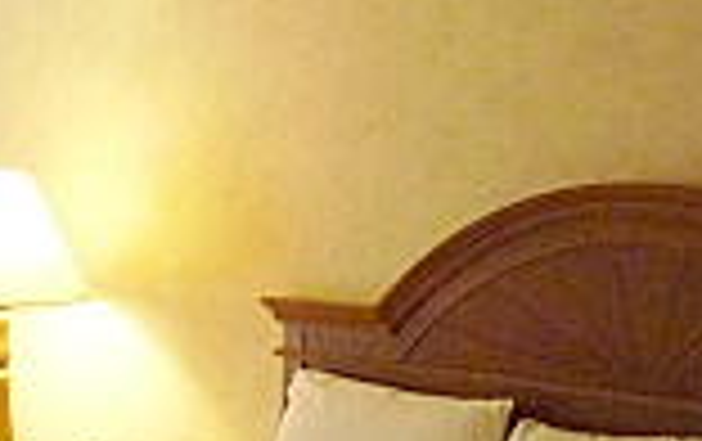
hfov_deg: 16.7
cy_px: 396
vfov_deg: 11.1
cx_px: -198
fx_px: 2261
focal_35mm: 118
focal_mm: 5.2
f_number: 2.8
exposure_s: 1/20
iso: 400
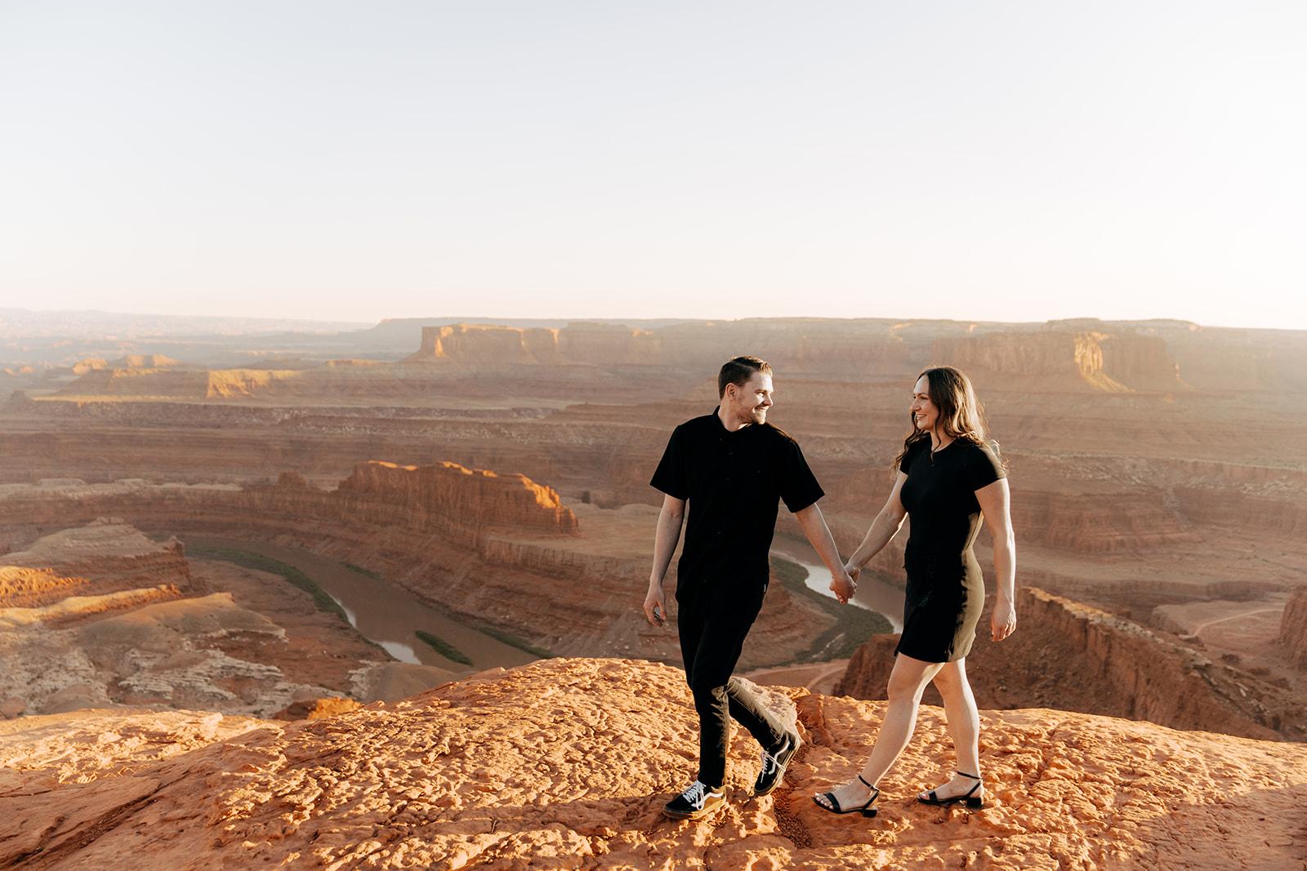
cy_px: 436
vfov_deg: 46.4
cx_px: 654
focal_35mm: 28
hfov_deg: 65.5
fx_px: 1017
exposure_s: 1/1250
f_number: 2.8
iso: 250
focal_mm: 28
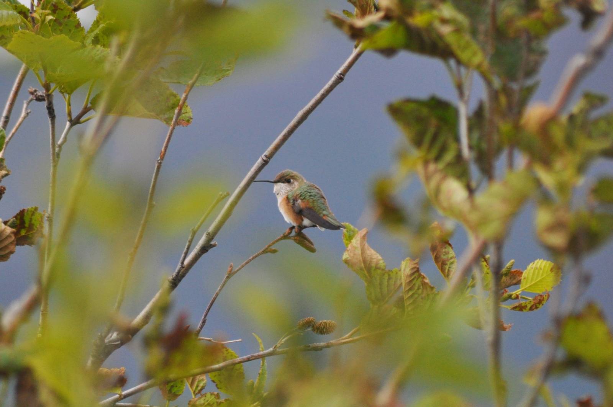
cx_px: 306
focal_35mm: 450
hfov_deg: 4.6
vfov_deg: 3.0
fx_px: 7654
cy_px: 204
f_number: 5.6
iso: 800
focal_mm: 300
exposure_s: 1/800
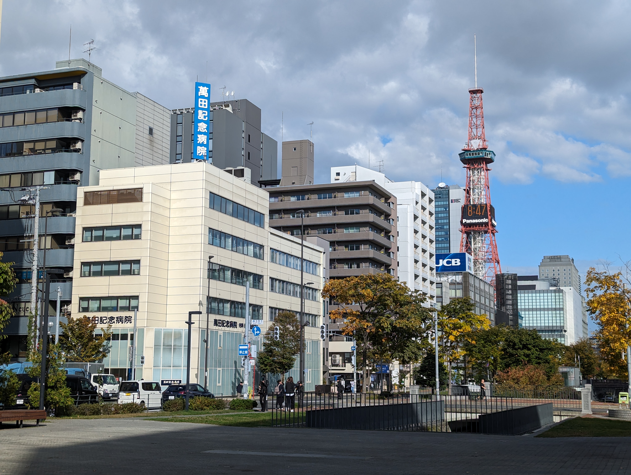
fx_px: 876
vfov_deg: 30.3
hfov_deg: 39.6
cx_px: 316
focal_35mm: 48
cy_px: 238
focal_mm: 6.81
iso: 49
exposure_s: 1/2924
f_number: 1.85
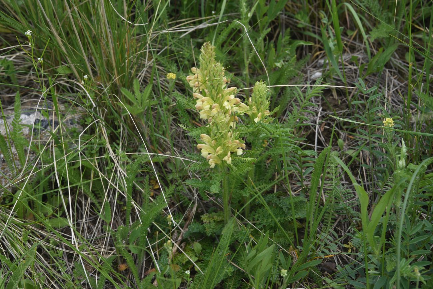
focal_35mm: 56
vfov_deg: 24.2
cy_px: 144
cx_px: 216
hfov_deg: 35.6
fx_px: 674
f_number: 13
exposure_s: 1/100
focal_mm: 56
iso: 200
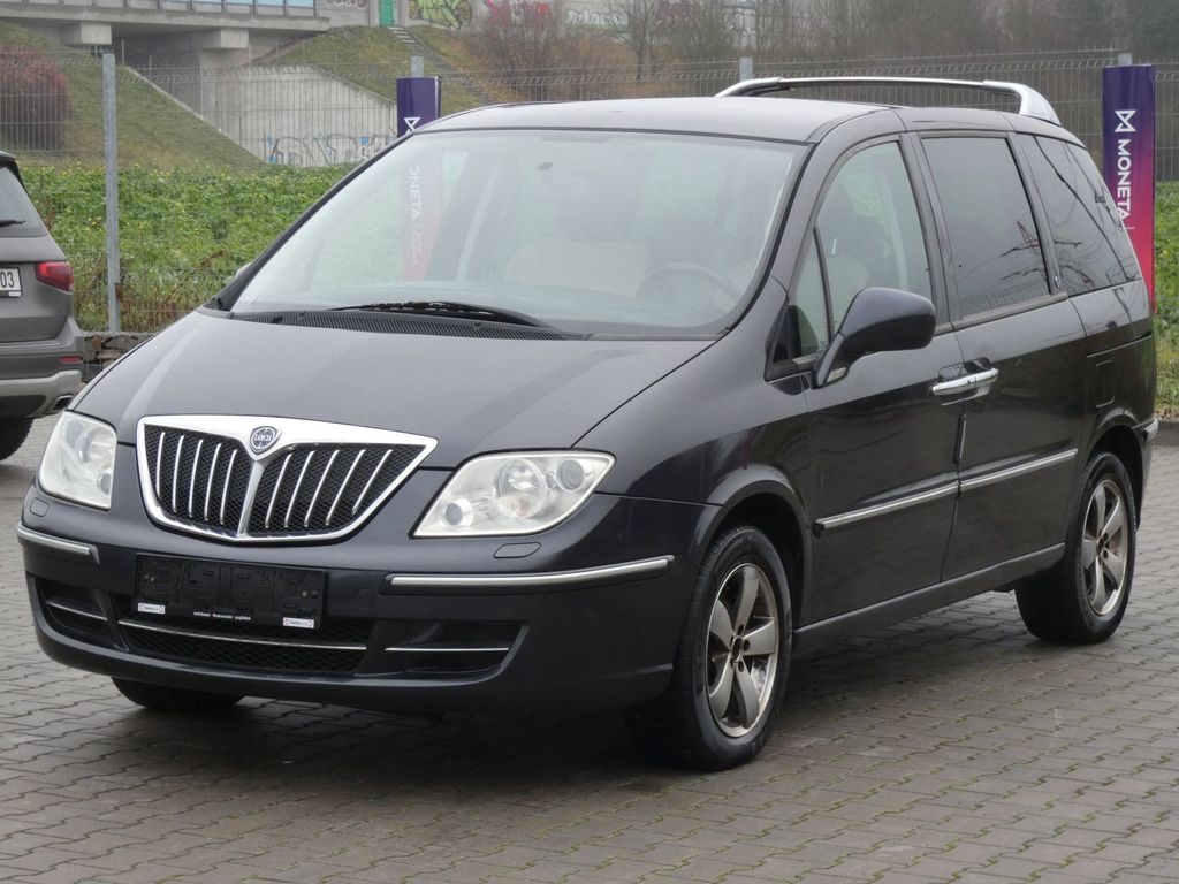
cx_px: 590
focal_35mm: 98
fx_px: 3338
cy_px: 442
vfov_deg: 15.1
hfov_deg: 20.0
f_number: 5.6
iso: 200
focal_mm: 17.5
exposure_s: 1/80
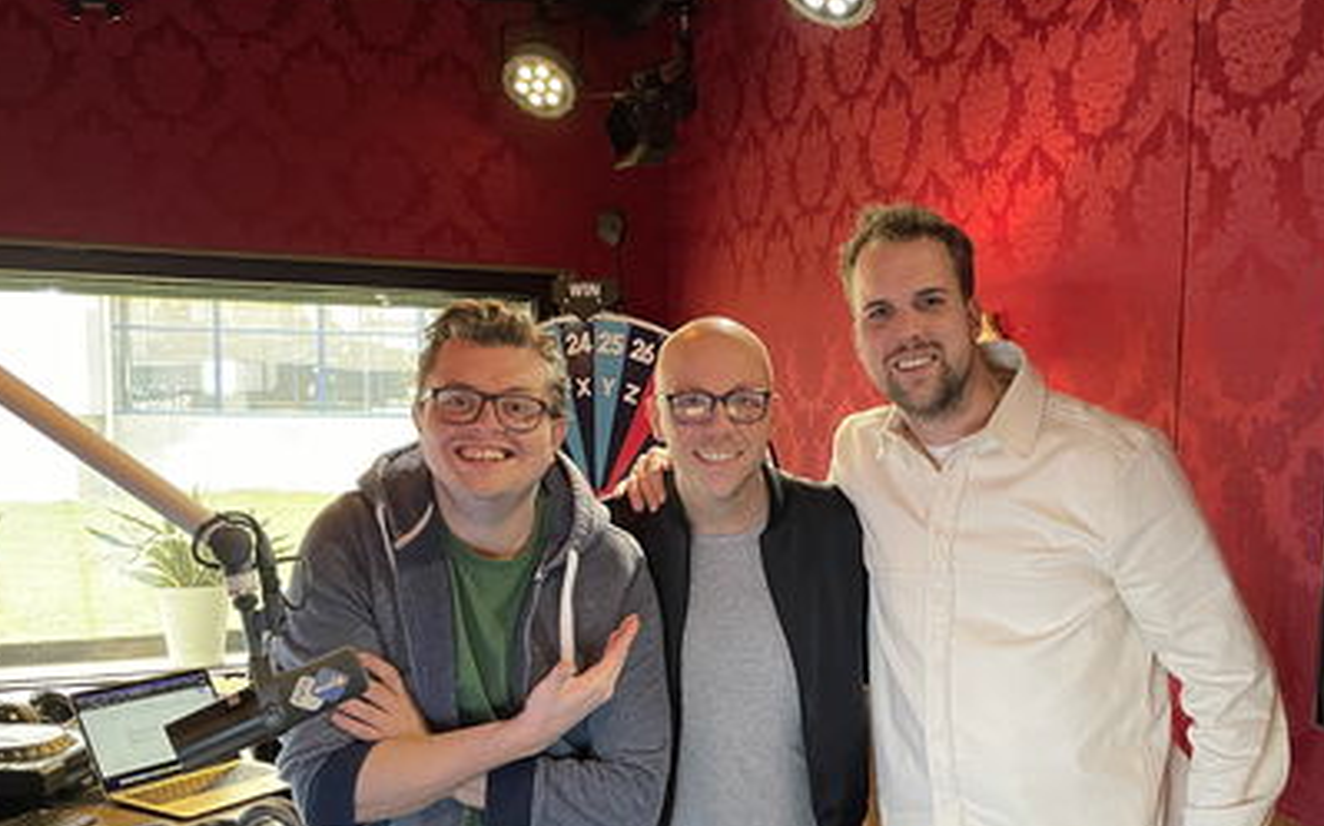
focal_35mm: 39
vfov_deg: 32.6
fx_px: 1407
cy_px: 521
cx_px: 750
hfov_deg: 50.3
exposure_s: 1/25
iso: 640
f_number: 1.6
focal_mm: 5.1
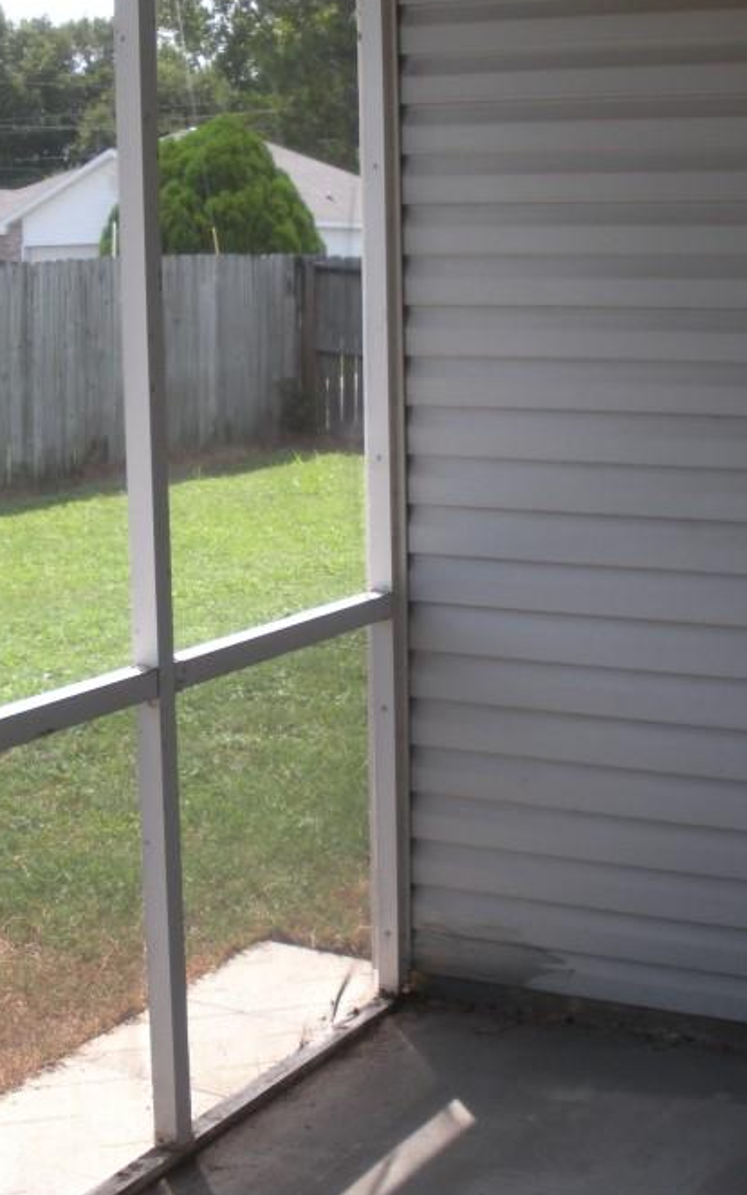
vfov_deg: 34.5
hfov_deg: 22.0
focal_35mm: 59
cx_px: 417
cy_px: 579
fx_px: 1921
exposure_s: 1/130
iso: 64
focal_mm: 6.3
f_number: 3.5
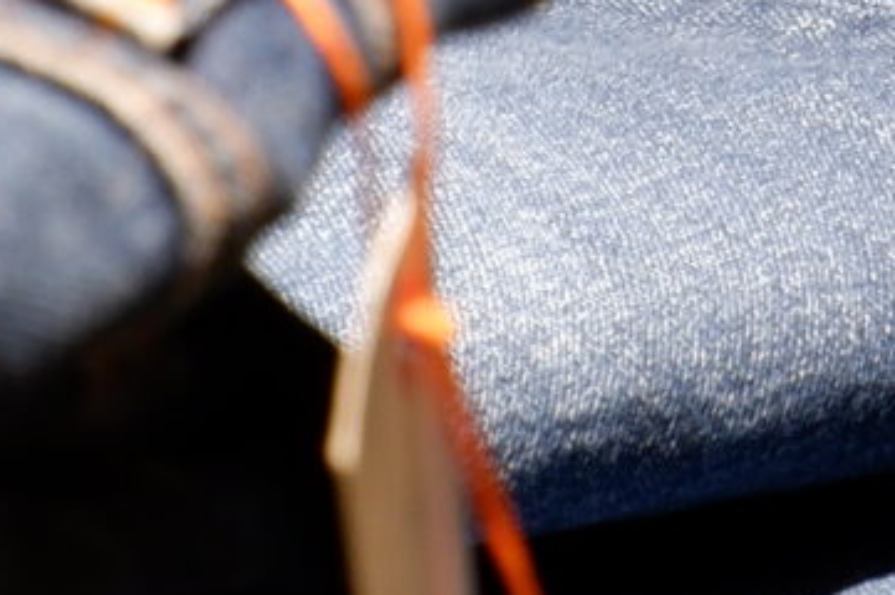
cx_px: 1316
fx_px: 10581
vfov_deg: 3.2
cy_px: -884
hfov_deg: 4.8
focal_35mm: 426
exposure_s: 1/60
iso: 640
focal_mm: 40.8
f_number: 5.6
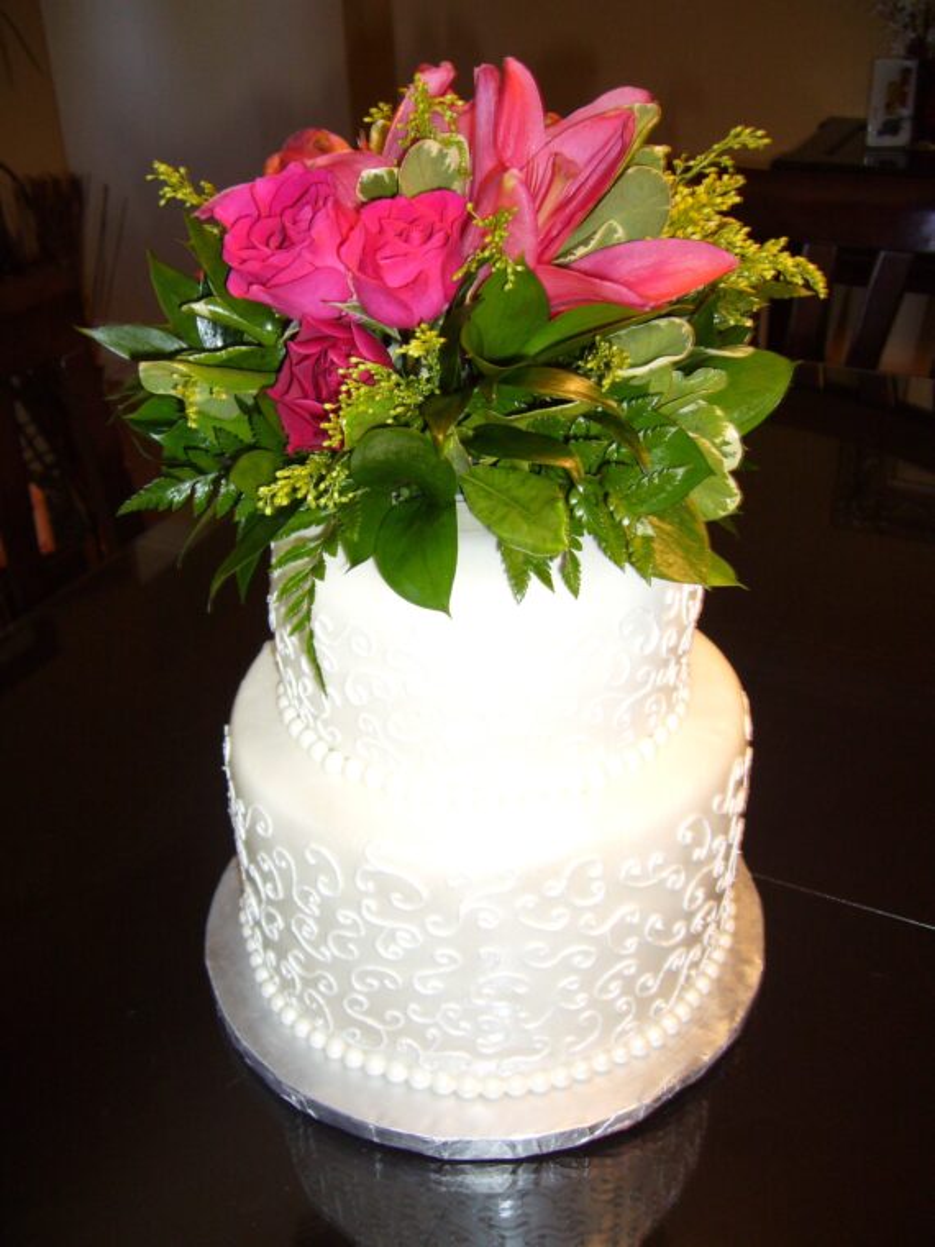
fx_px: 1260
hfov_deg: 40.7
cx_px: 468
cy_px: 624
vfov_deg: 52.6
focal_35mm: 35
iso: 100
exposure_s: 1/30
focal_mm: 5.8
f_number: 2.8
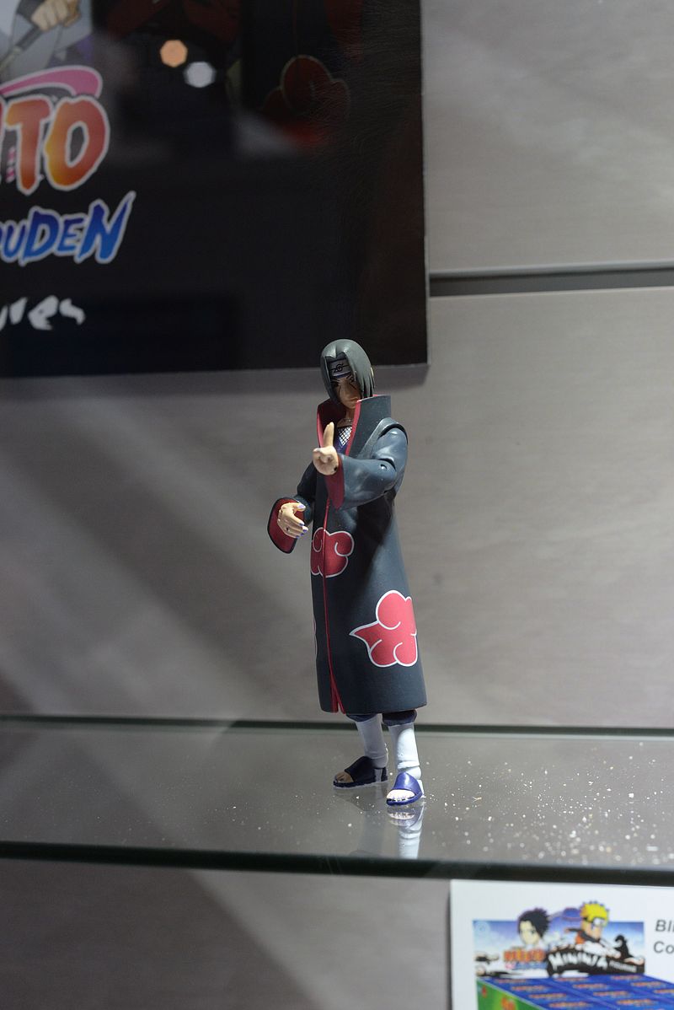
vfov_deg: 39.6
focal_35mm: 50
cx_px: 337
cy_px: 505
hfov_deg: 27.0
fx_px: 1402
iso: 2000
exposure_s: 1/160
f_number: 7.1
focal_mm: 50
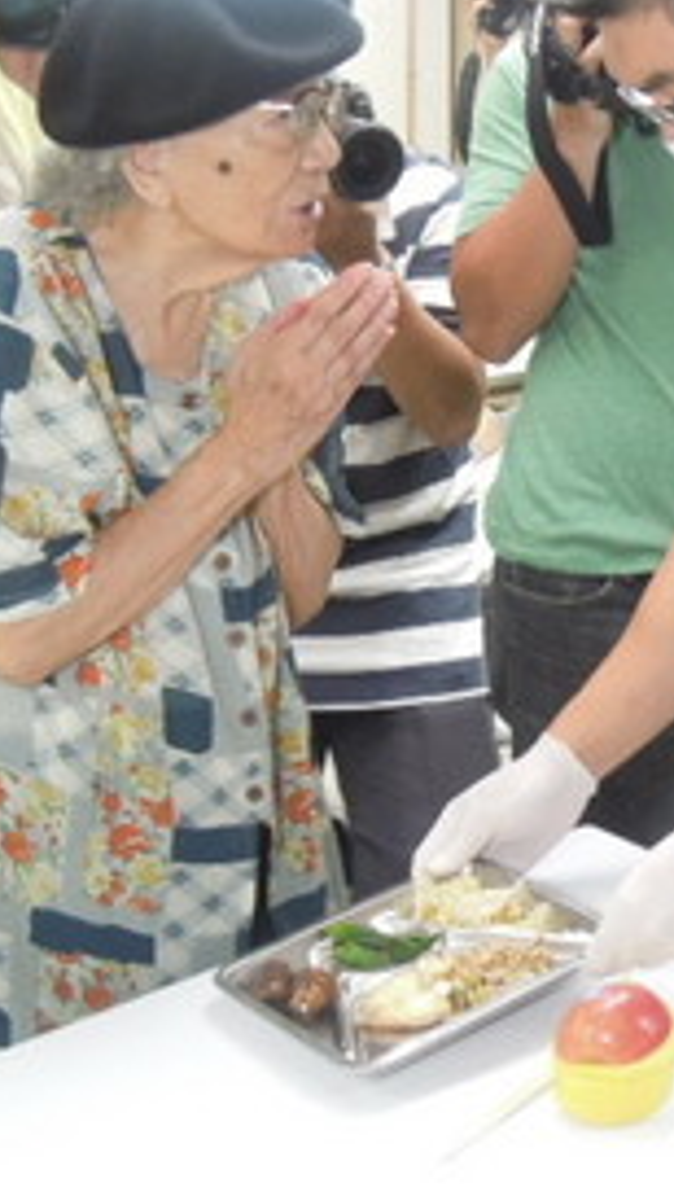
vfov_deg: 31.3
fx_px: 2124
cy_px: 451
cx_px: 516
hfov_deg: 17.9
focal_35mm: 67
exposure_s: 1/30
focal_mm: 5
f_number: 2.8
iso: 360
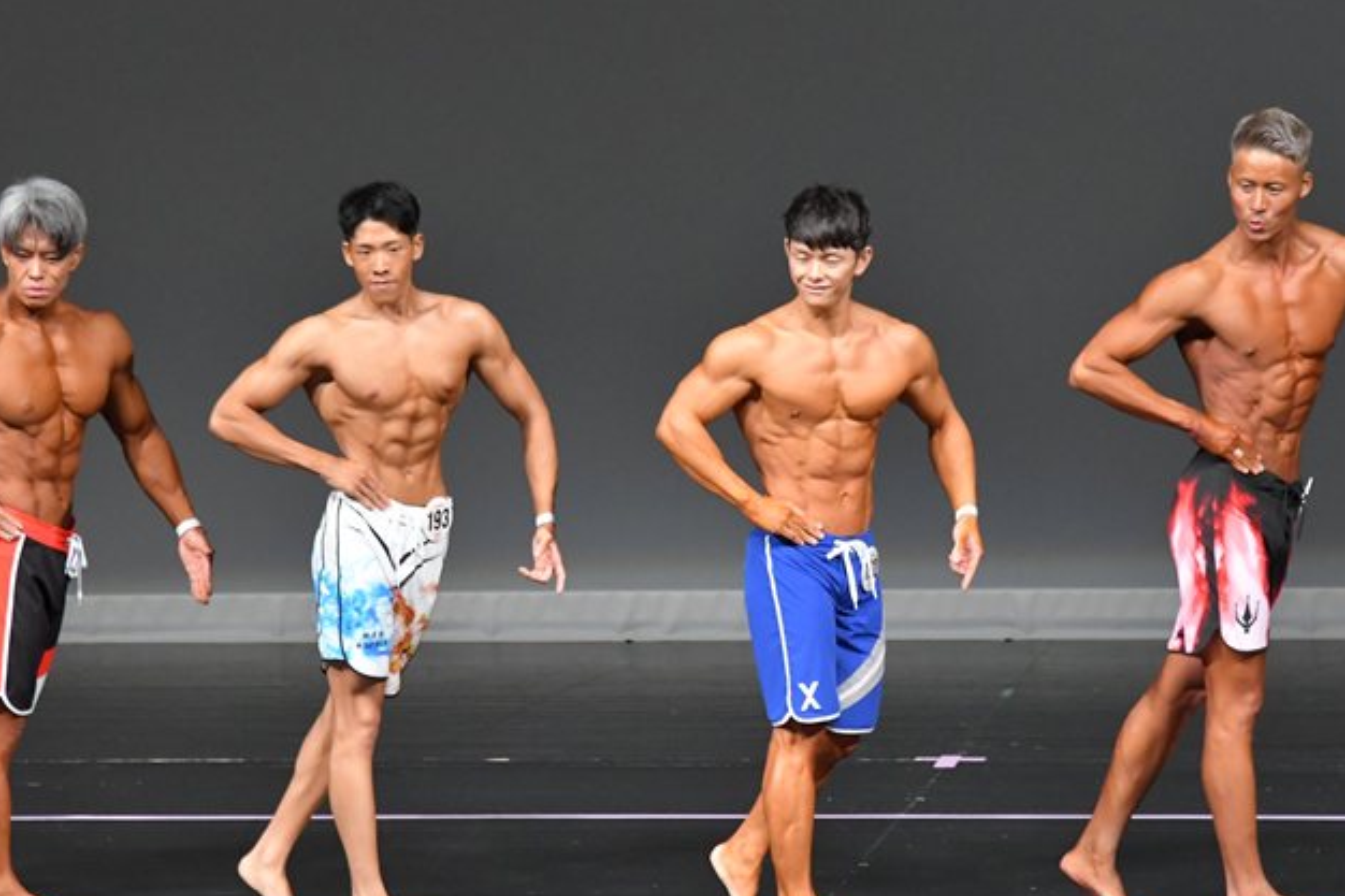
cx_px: 620
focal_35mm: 334
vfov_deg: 4.1
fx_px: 12475
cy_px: 514
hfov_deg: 6.2
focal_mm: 180
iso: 5000
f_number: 5.6
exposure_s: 1/400
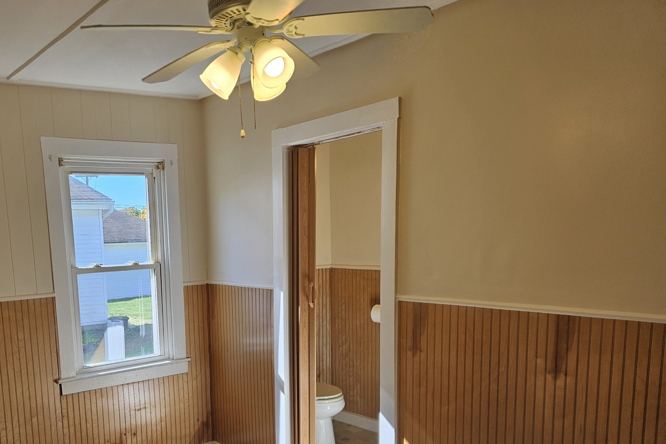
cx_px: 222
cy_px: 333
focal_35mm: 33
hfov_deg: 56.0
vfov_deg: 38.9
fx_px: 610
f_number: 1.8
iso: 25
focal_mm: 5.4
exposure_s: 1/147
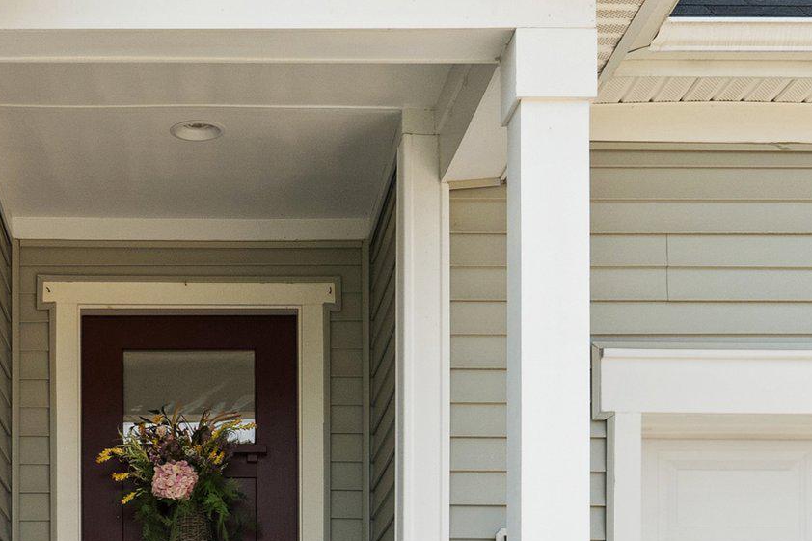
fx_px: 1646
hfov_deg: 27.2
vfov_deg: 18.3
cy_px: 502
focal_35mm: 73
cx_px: 177
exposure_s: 1/500
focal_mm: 20
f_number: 8
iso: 400
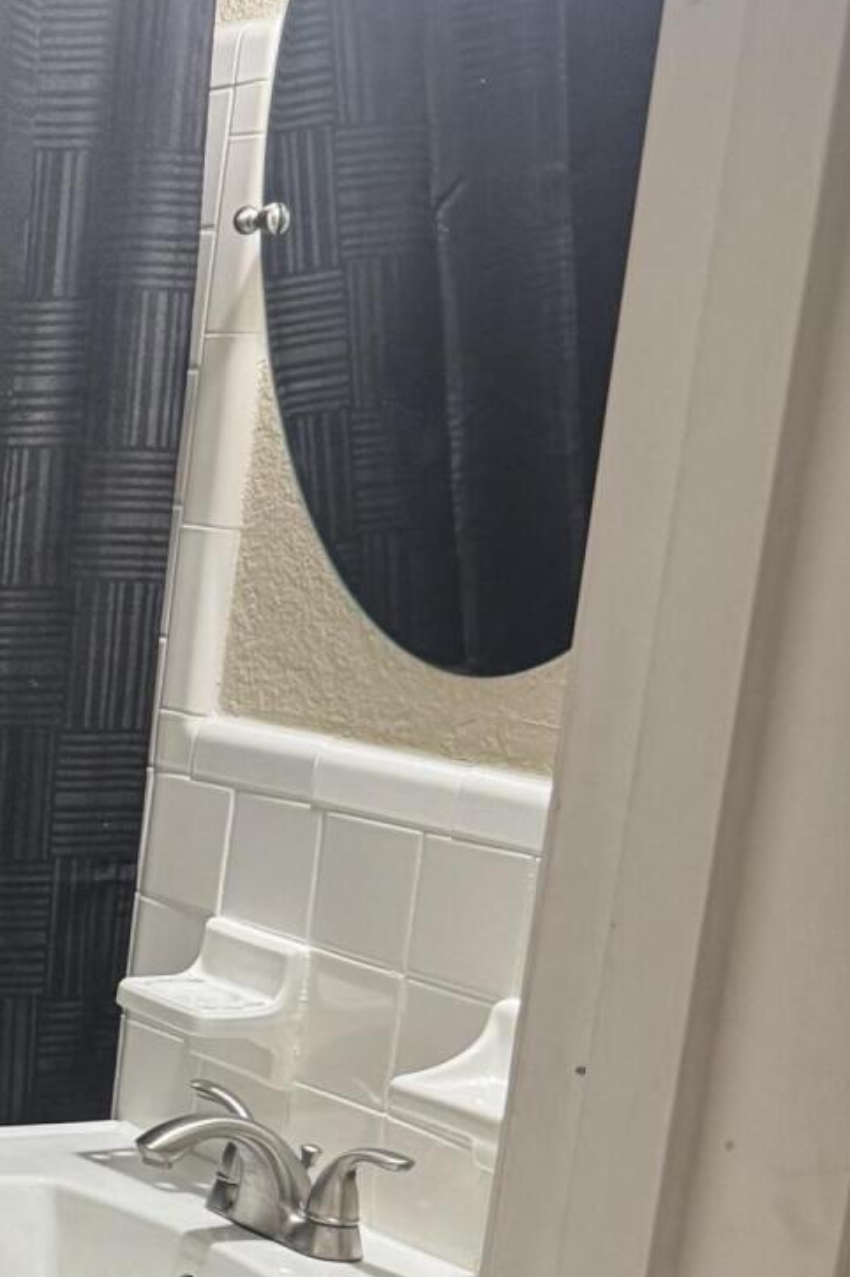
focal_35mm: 69
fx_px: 2446
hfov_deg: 17.5
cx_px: -455
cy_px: 1049
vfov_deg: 28.5
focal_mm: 6.76
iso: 250
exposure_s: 1/60
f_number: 1.78
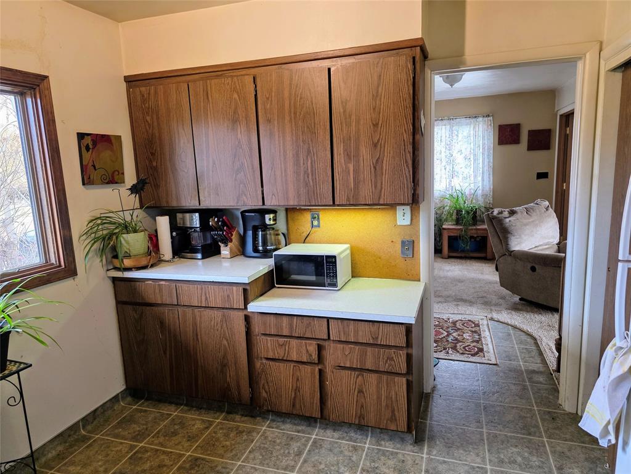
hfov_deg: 73.9
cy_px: 237
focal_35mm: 23
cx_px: 316
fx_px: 419
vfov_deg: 58.9
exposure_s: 1/120
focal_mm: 6.3
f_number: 1.7
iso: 320
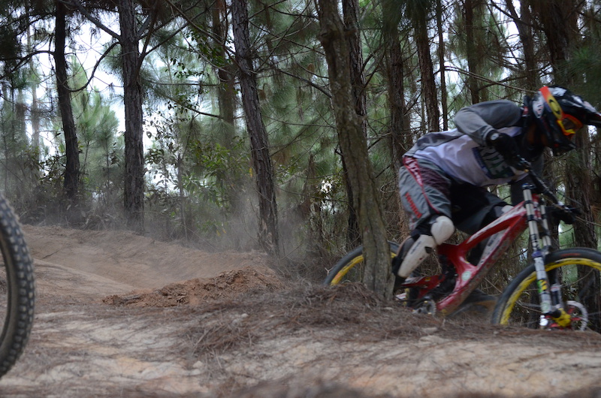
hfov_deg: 24.7
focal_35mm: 82
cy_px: 199
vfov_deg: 16.5
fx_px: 1375
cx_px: 300
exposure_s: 1/400
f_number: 9
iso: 2500
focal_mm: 55
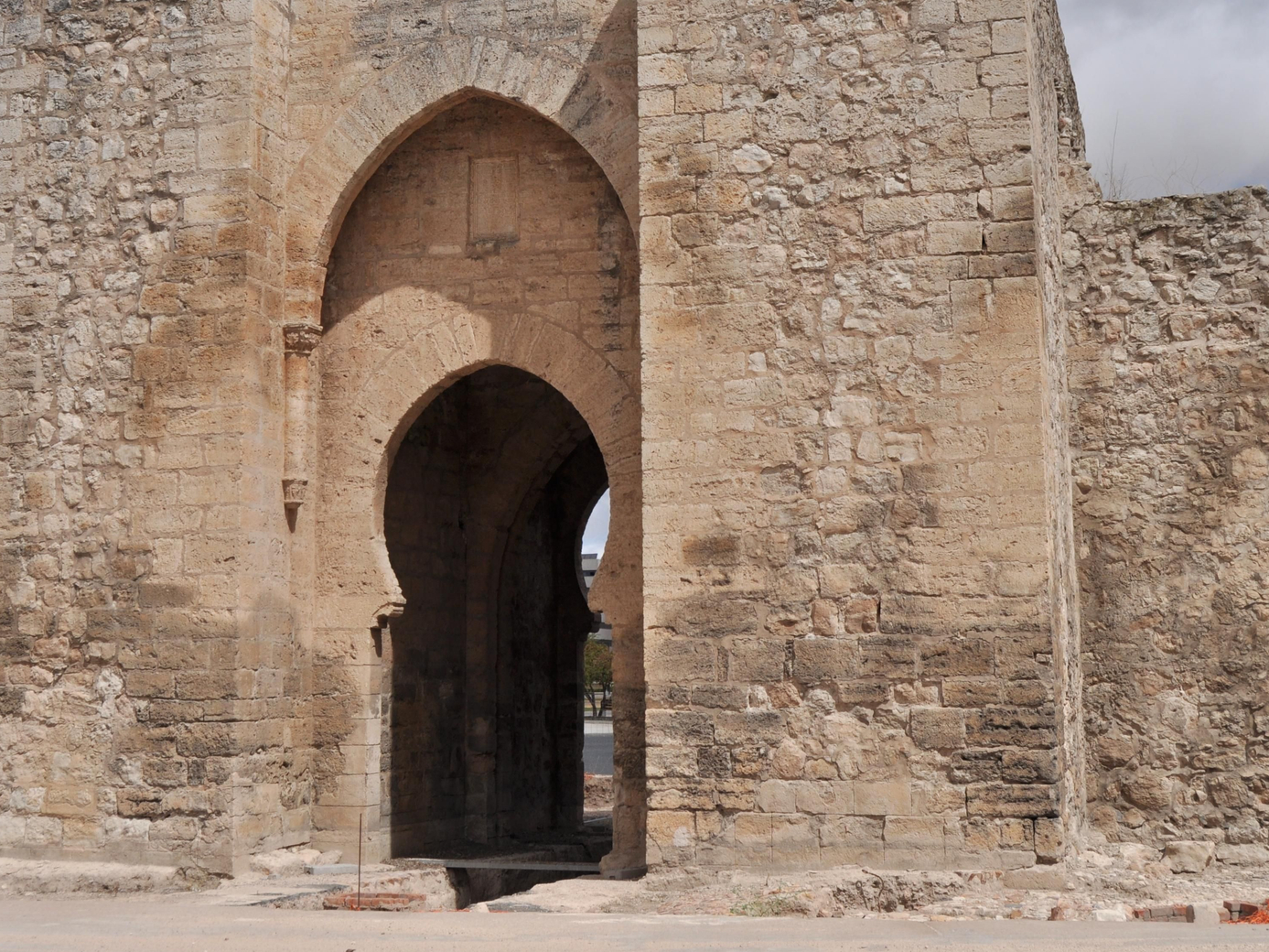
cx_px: 563
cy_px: 368
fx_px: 1979
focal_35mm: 54
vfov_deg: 27.0
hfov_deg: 35.5
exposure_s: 1/2000
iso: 200
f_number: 7.1
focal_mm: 26
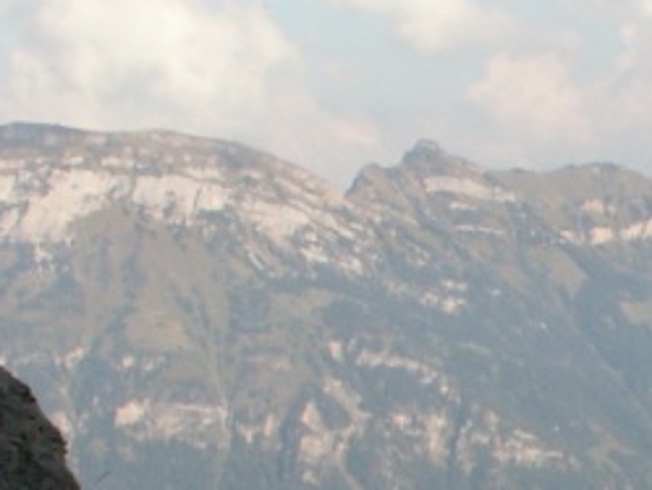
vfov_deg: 10.1
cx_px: 804
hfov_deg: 13.3
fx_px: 2714
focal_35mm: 144
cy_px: 618
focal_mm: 5.86
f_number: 8
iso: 50
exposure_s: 1/125
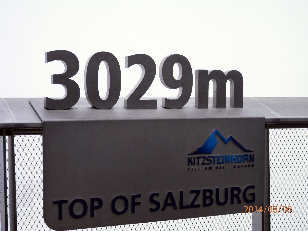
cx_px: 154
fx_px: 543
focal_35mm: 61
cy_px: 117
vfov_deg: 24.0
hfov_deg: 31.7
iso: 80
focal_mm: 10.8
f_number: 4.2
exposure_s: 1/640
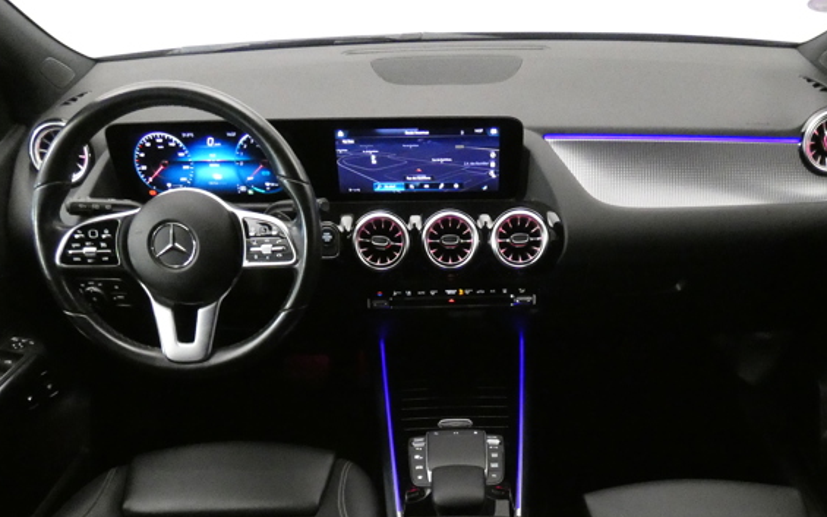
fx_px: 676
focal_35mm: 30
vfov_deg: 39.9
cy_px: 423
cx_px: 446
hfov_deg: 62.8
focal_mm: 3.6
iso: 1600
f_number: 2.8
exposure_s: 1/25
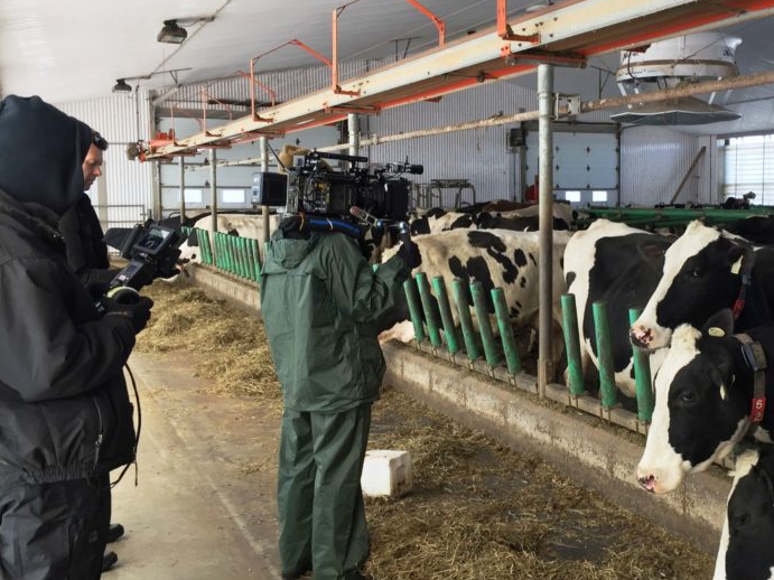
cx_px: 566
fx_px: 961
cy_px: 273
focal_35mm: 43
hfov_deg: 42.7
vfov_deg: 33.6
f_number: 2.2
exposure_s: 1/167
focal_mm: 4.15
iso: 32
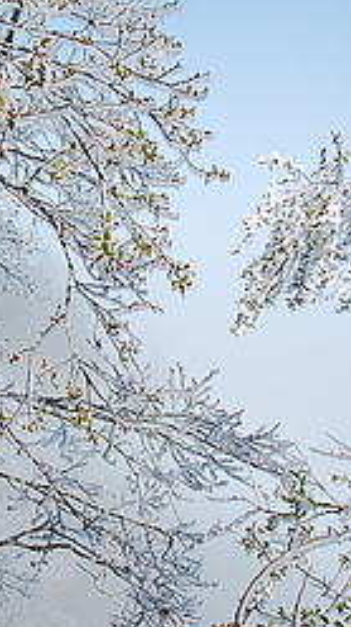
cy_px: 253
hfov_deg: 29.4
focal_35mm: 38
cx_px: 15
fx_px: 630
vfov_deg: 52.5
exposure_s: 1/1600
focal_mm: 10
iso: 200
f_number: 4
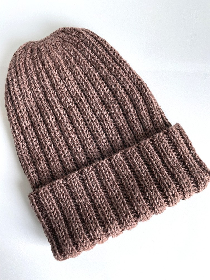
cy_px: 140
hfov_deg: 53.1
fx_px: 210
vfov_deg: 67.3
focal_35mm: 26
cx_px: 105
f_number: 1.6
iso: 125
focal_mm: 4.2
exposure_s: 1/87
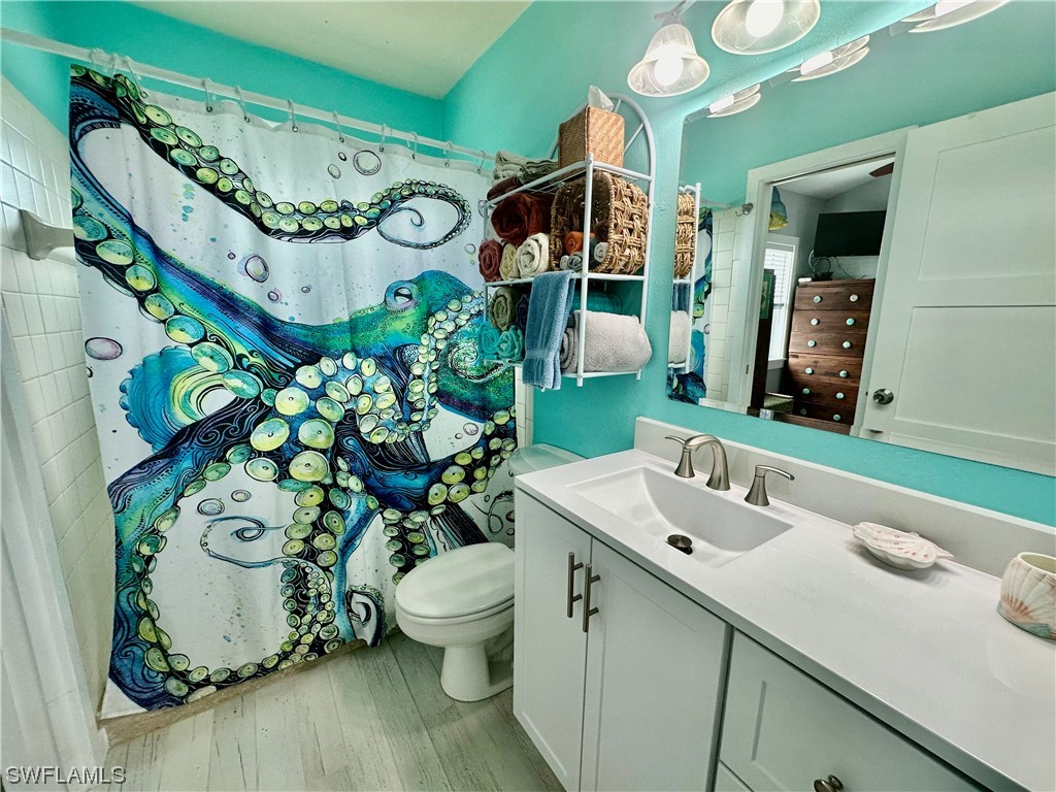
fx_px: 427
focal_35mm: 14
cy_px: 396
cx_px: 528
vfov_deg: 85.7
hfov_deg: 102.1
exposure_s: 1/120
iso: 125
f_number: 2.2
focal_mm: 2.22
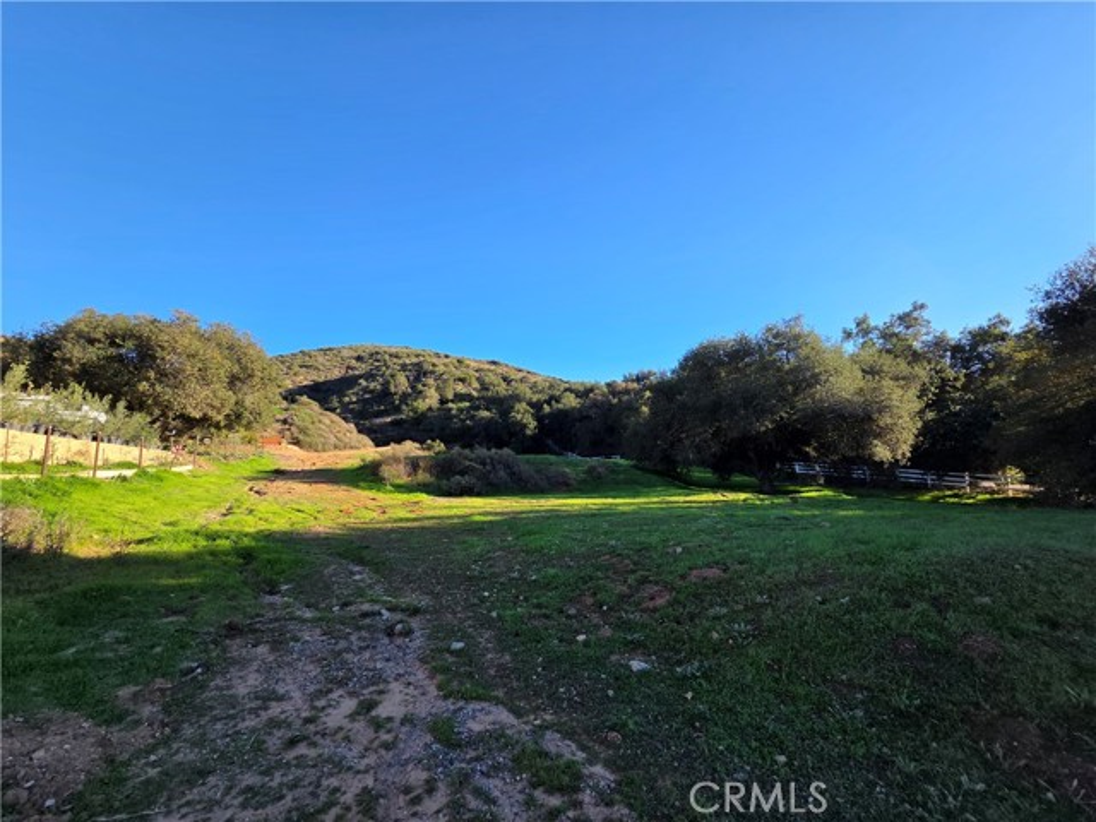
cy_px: 411
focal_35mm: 13
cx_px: 548
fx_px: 412
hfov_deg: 106.2
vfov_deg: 89.9
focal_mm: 2.2
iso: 50
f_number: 2.2
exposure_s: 1/724
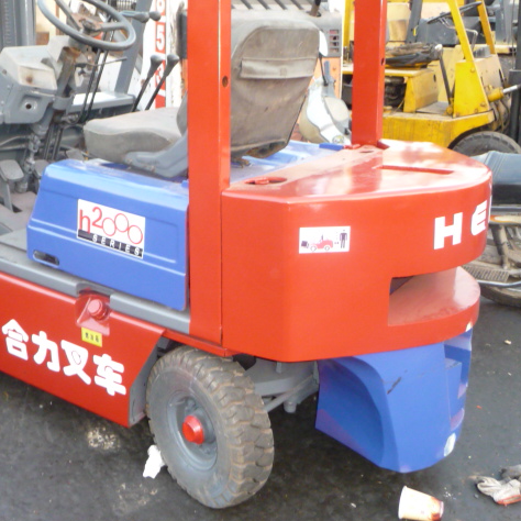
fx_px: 732
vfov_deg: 39.2
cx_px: 193
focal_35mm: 43
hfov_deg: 38.9
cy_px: 263
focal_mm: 4.7
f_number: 3.3
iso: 320
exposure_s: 1/30
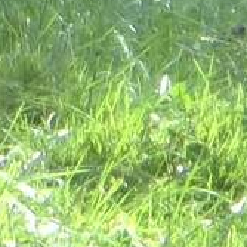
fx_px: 11254
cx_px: -160
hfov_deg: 1.3
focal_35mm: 1394
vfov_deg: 1.3
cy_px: -602
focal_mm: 29.5
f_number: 5.9
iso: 80
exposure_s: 1/80
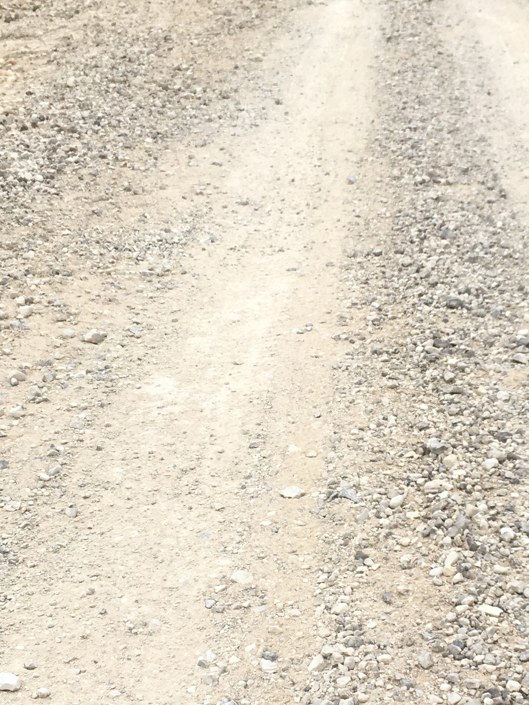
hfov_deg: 23.3
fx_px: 1284
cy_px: 453
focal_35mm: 63
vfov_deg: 30.6
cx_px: 315
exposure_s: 1/358
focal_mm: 4.15
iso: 25
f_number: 2.2
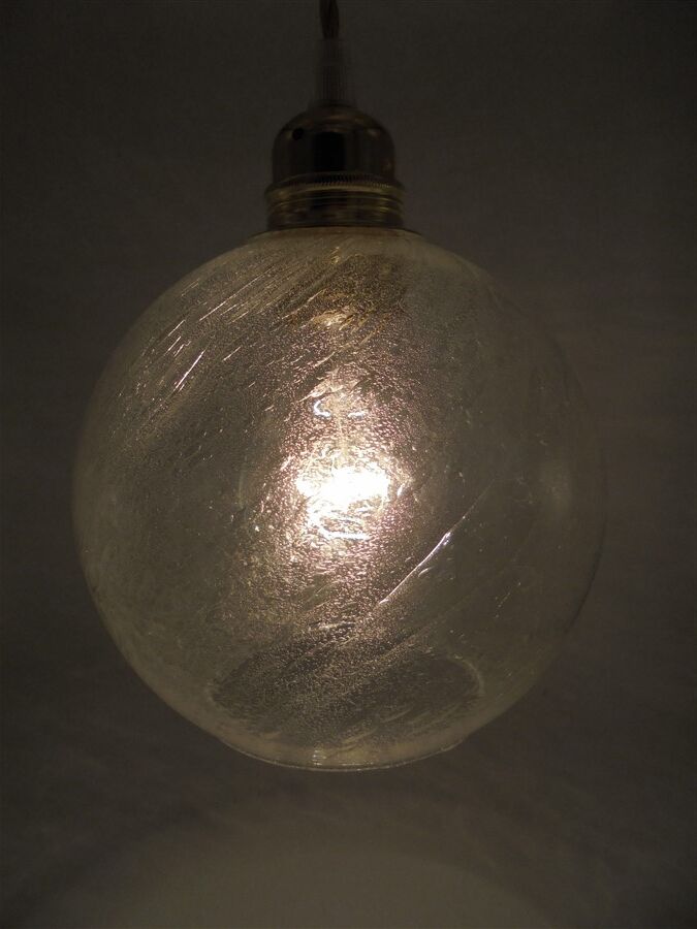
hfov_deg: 53.1
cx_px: 348
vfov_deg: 67.3
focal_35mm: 26
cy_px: 464
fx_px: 698
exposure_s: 1/800
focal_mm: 4.6
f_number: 3.5
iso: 100
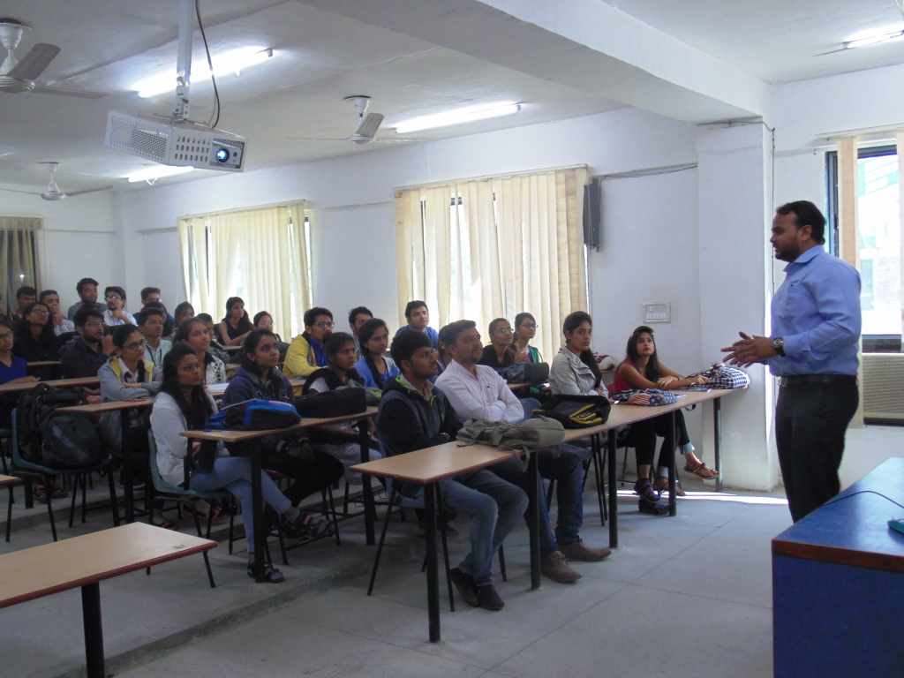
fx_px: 888
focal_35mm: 34
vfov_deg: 41.8
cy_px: 339
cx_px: 452
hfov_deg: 54.0
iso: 250
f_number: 3.3
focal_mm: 6.1
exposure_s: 1/30
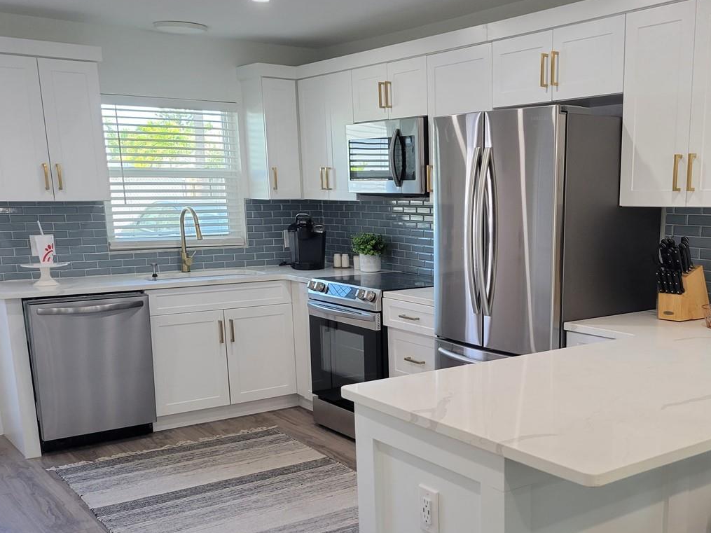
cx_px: 493
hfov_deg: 44.9
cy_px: 378
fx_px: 842
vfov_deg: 34.6
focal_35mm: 41
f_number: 1.8
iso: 200
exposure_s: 1/119
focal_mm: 5.4
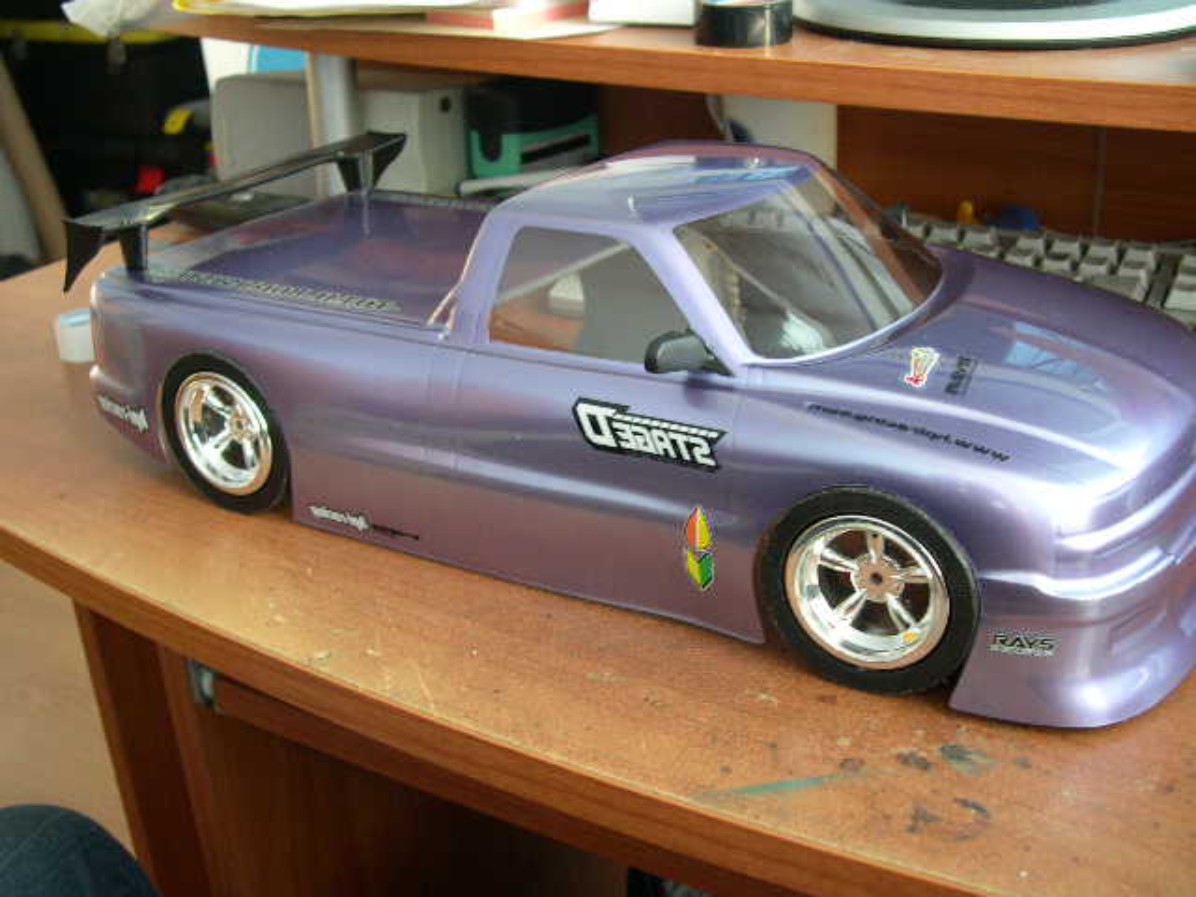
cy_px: 448
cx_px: 598
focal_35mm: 38
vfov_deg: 37.7
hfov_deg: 49.0
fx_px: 1313
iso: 181
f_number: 2.8
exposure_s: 1/4.6
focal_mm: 8
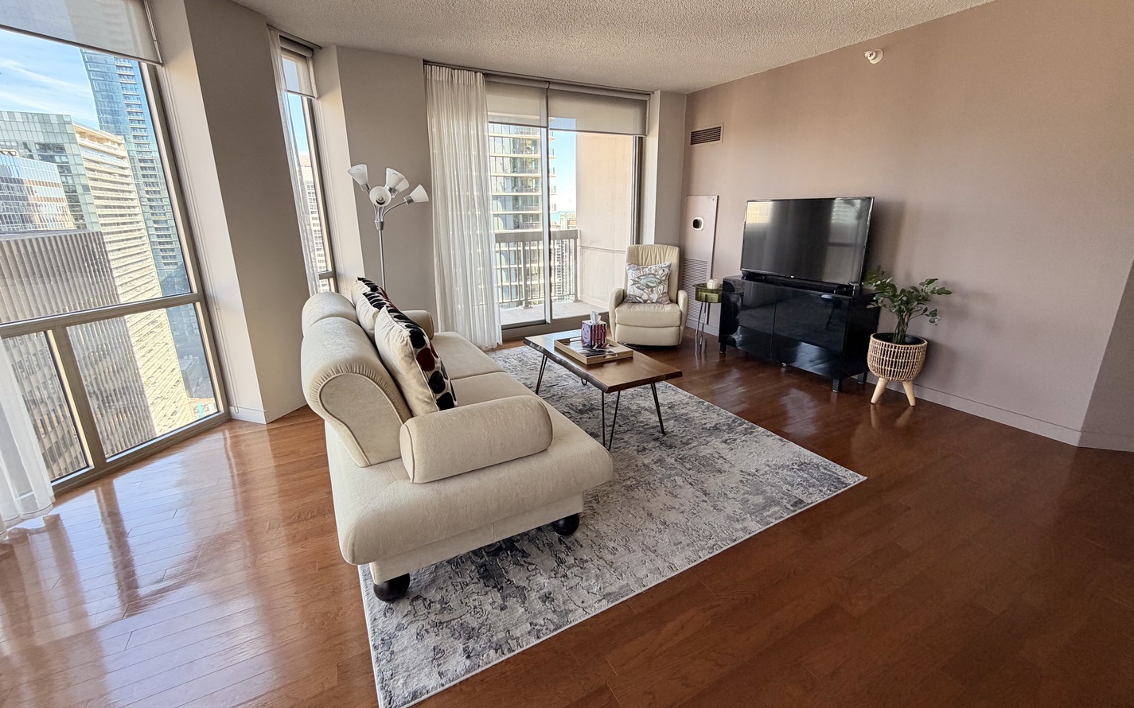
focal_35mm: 15
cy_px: 330
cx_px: 568
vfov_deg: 74.7
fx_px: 463
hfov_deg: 101.5
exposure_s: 1/121
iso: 100
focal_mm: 2.22
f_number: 2.2
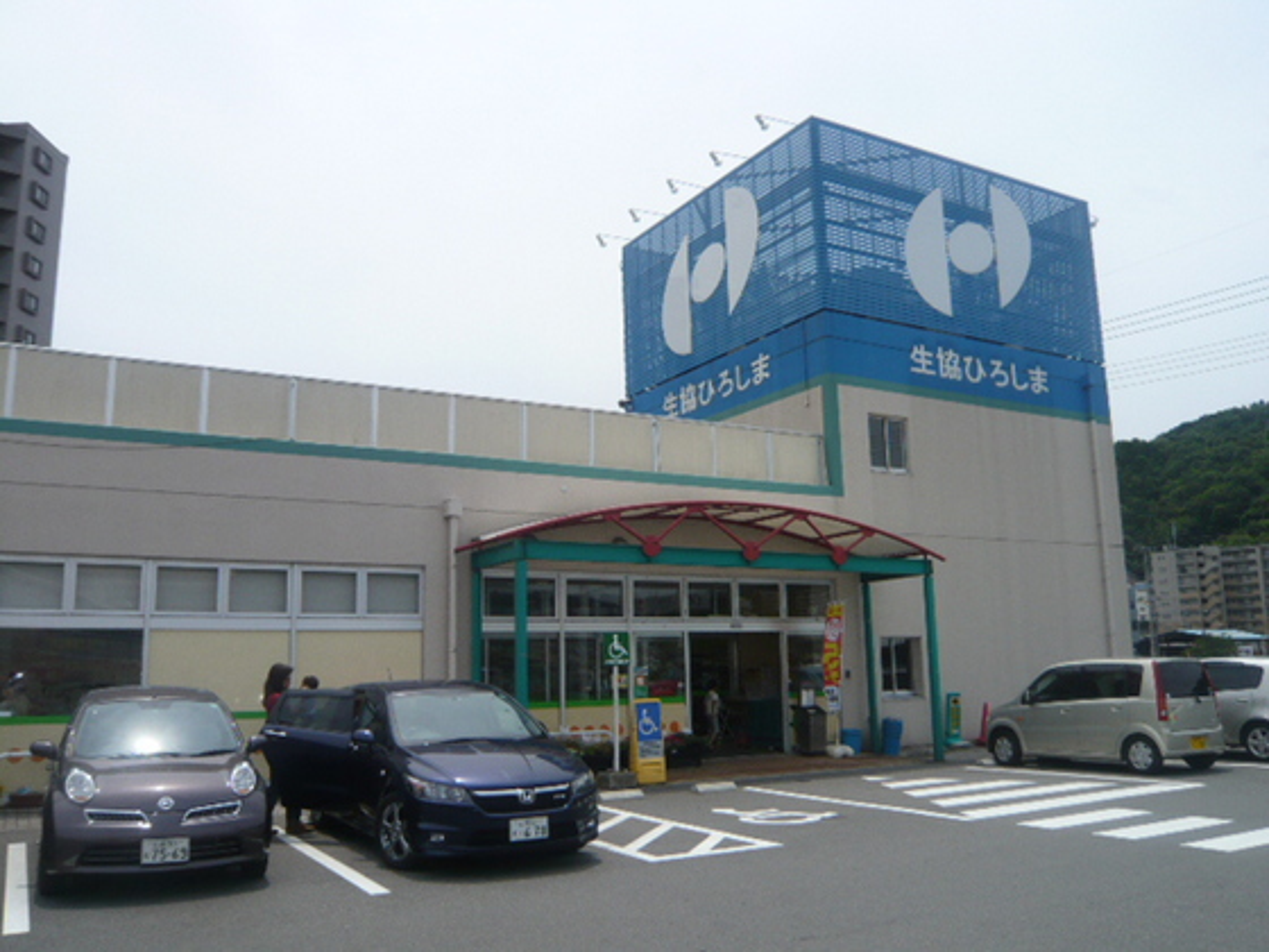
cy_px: 476
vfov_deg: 49.7
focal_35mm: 28
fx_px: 1026
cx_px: 634
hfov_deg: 63.4
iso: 100
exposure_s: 1/250
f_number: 8
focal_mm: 4.6
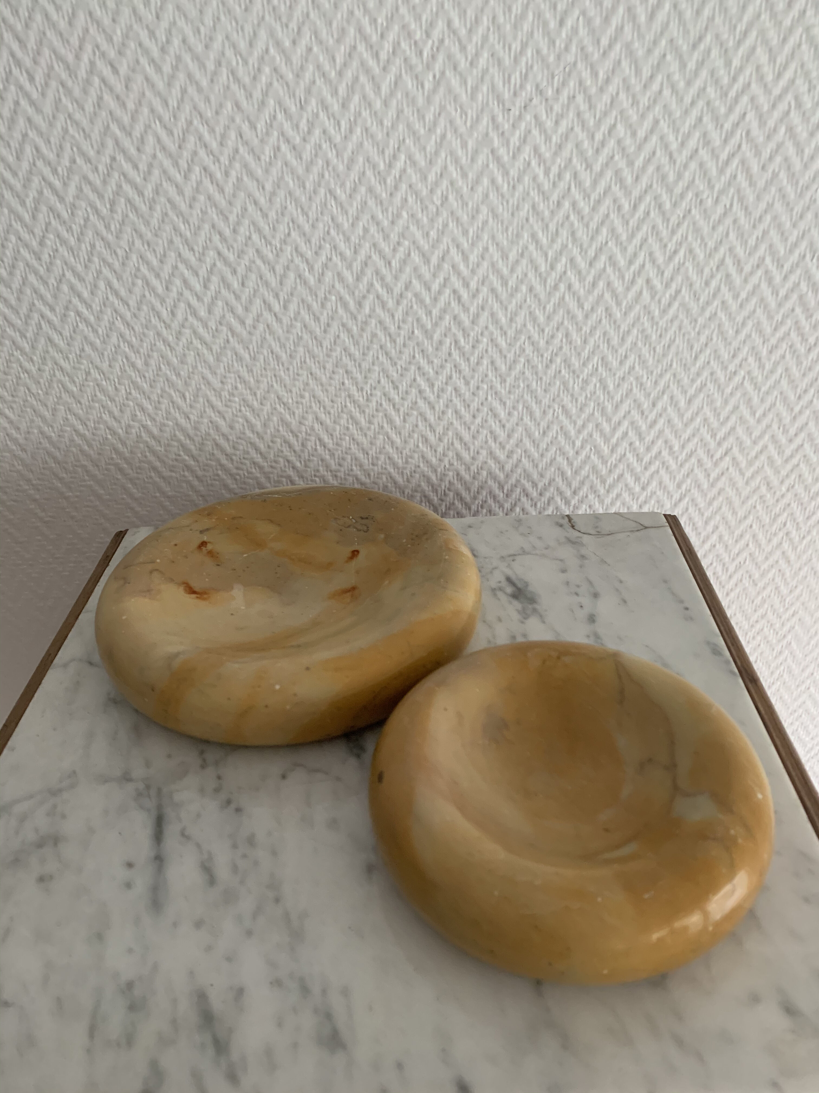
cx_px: 410
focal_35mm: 26
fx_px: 820
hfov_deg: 53.1
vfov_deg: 67.3
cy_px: 546
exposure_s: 1/60
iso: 250
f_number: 1.8
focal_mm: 4.25
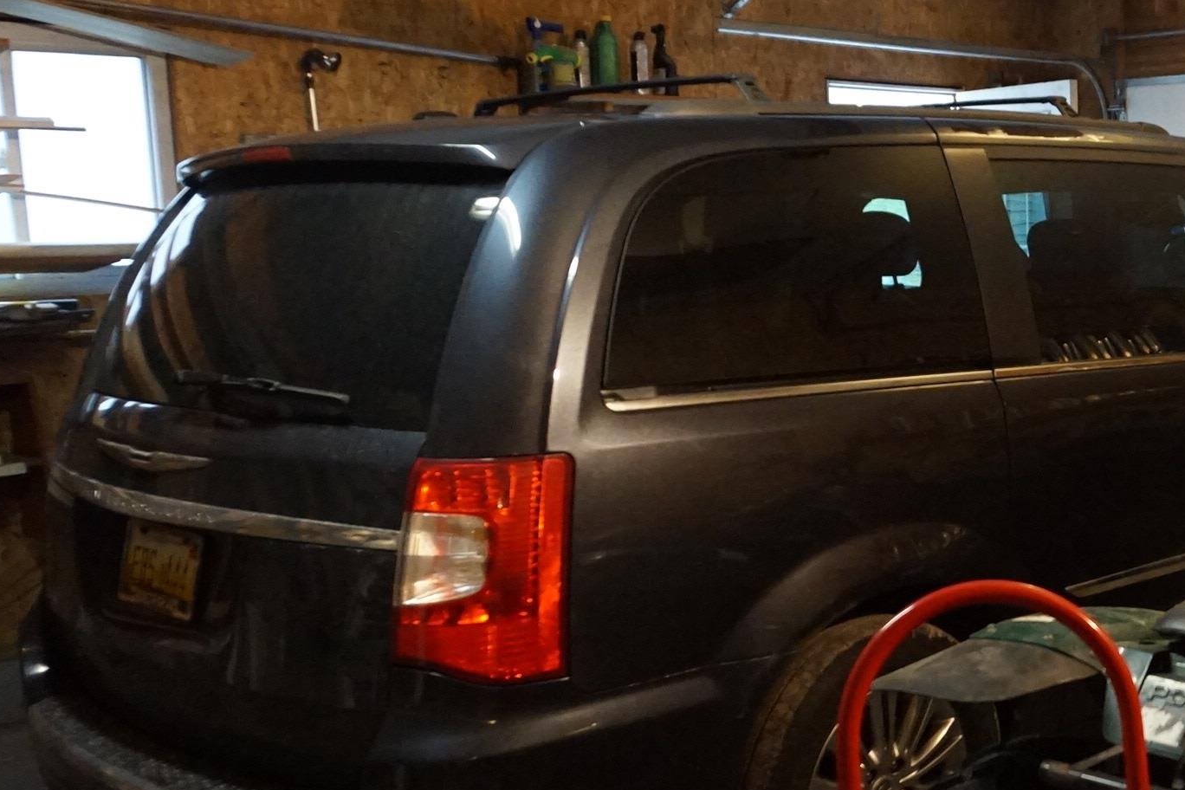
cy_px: 429
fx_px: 1580
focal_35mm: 48
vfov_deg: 28.1
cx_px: 1065
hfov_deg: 38.3
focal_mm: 16
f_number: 3.5
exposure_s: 1/25
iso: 3200
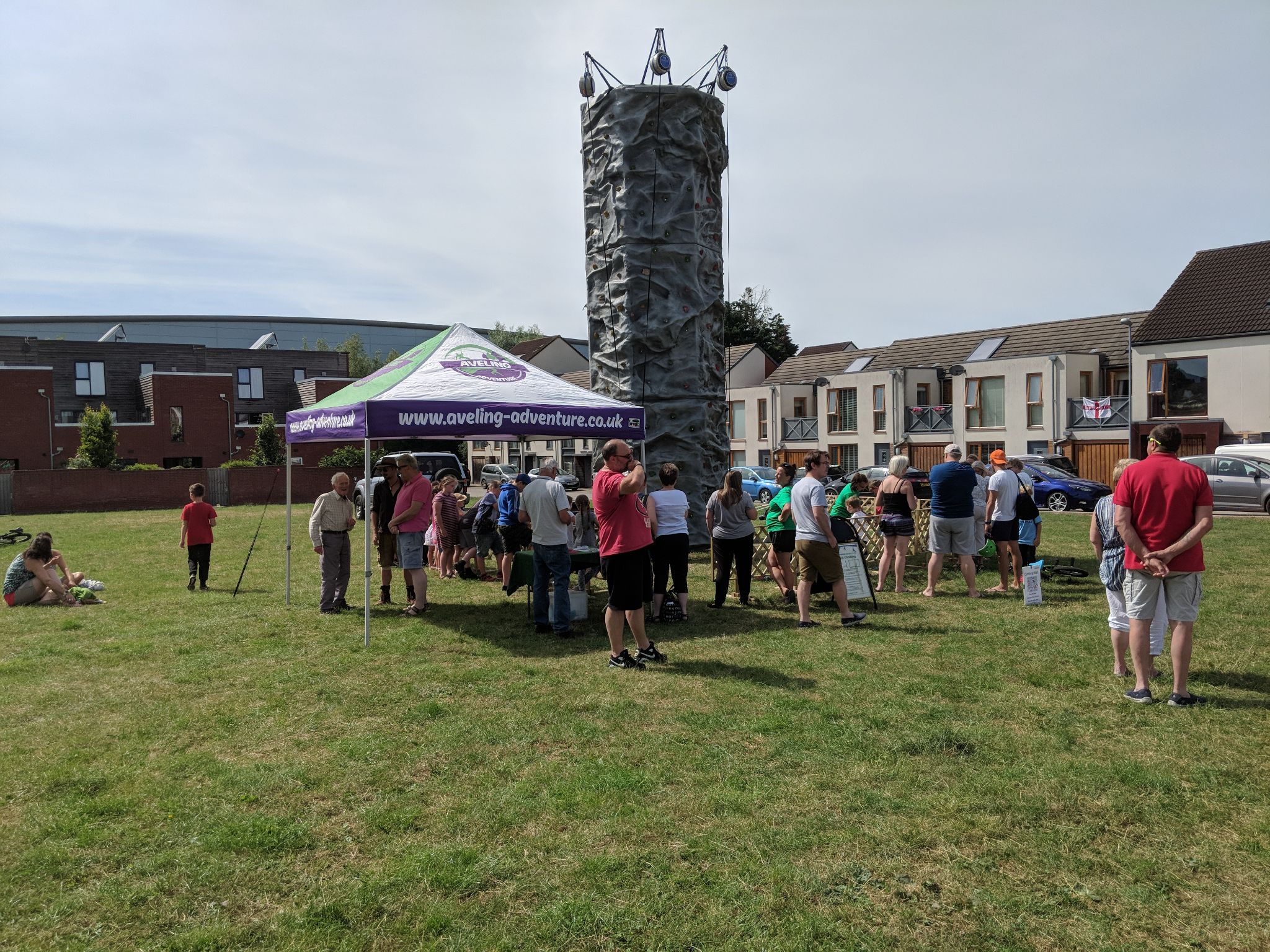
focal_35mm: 27
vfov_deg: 51.4
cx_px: 635
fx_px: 991
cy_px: 476
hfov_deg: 65.3
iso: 51
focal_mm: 4.44
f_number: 1.8
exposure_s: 1/3906
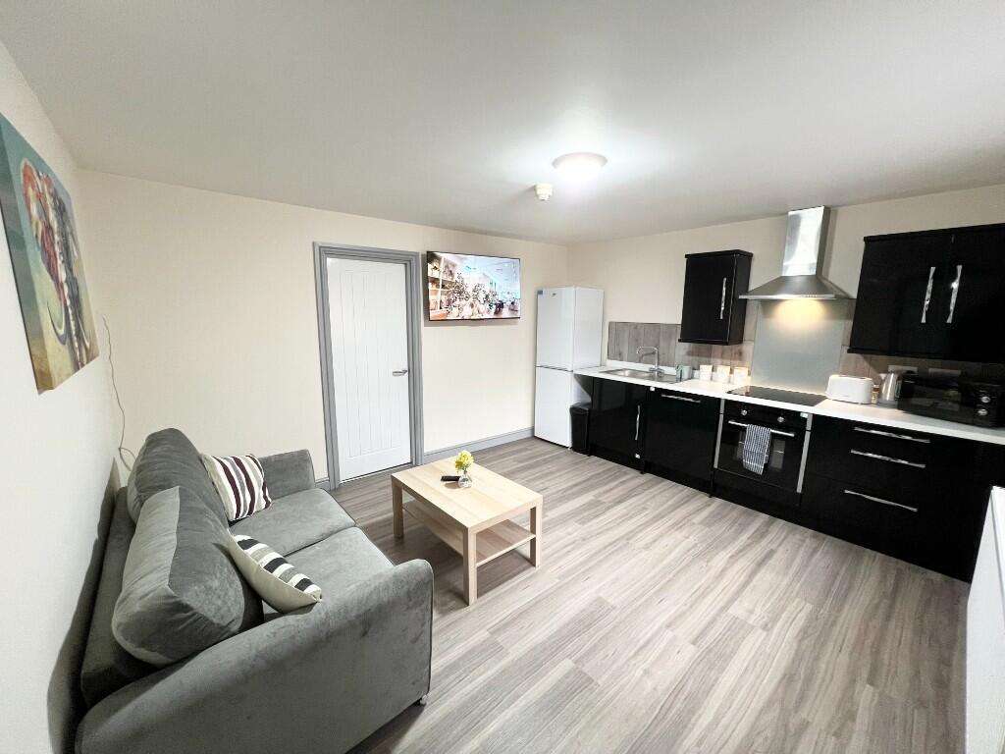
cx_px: 502
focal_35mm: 13
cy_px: 377
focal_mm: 1.57
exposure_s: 1/60
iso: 250
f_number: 1.8
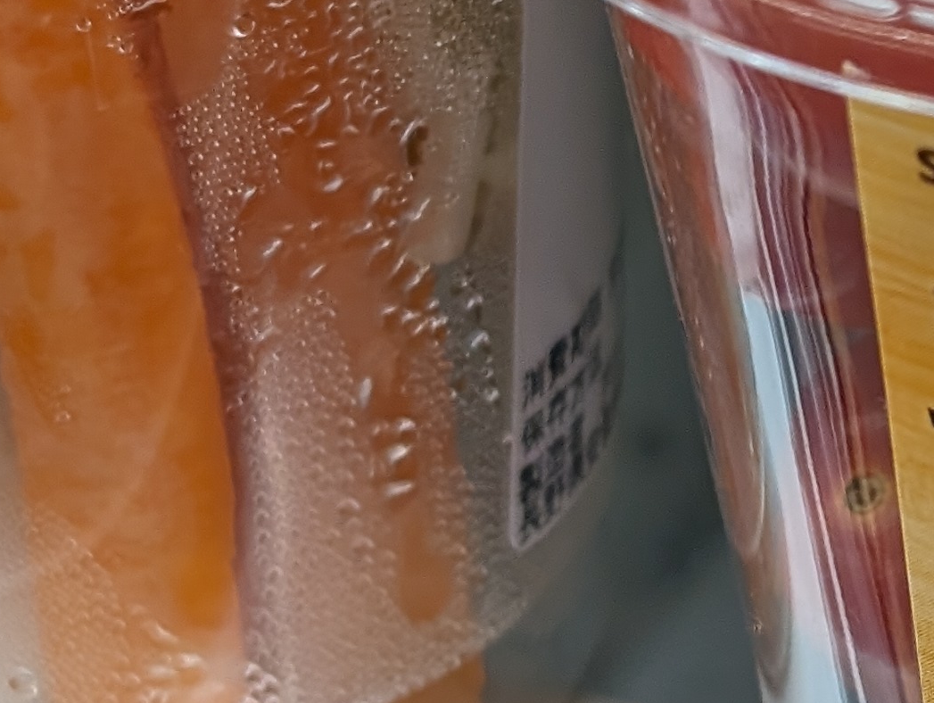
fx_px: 5160
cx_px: 1241
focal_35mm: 191
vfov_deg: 7.8
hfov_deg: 10.1
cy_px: 478
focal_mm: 6.9
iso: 103
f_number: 1.68
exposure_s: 1/218
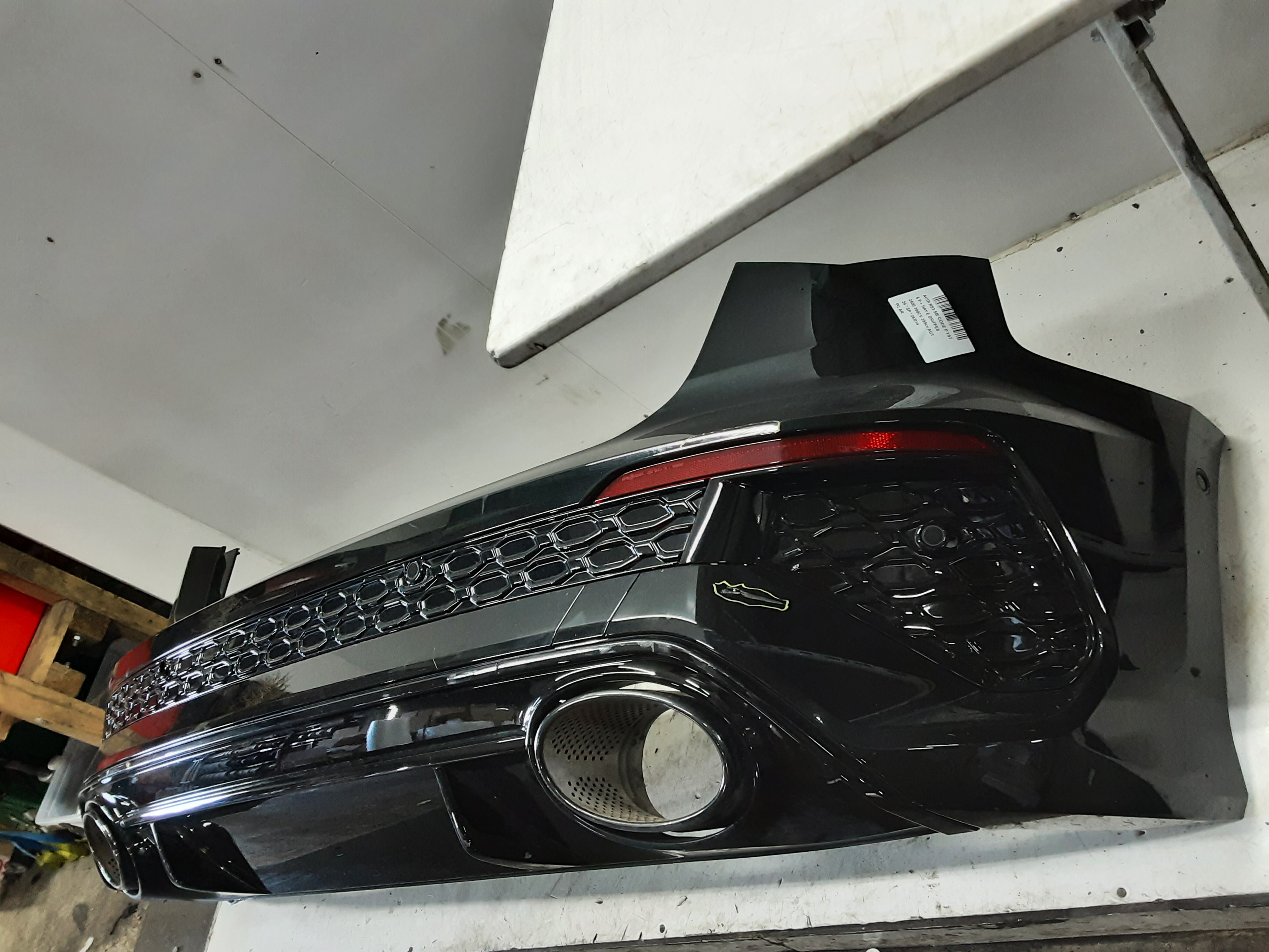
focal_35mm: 27
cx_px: 634
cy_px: 476
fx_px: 990
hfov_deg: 65.3
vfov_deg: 51.4
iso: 160
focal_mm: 2.91
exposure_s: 1/33
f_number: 1.9
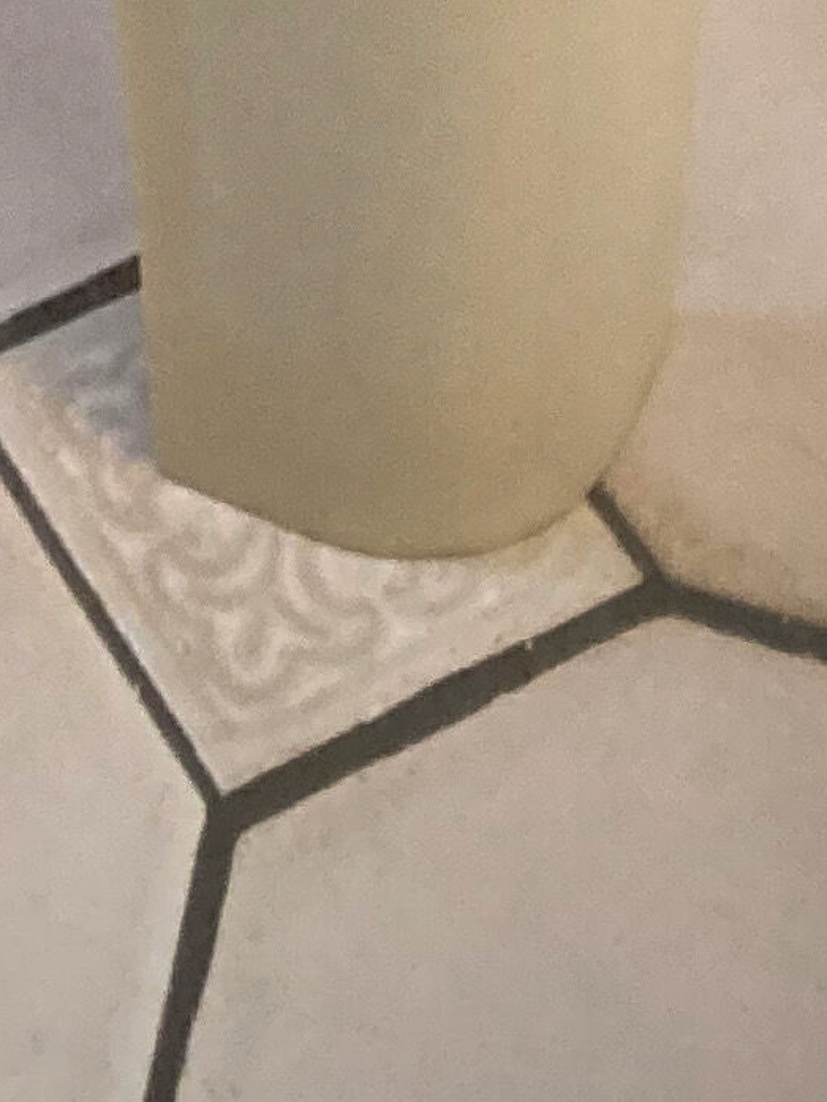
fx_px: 5159
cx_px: -626
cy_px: -2008
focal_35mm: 162
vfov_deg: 9.8
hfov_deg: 8.8
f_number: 1.8
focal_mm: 3.99
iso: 200
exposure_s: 1/50
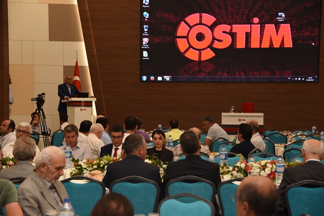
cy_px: 108
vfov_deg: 14.0
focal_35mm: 98
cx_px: 162
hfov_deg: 20.8
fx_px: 882
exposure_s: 1/60
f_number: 5.6
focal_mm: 98
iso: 400
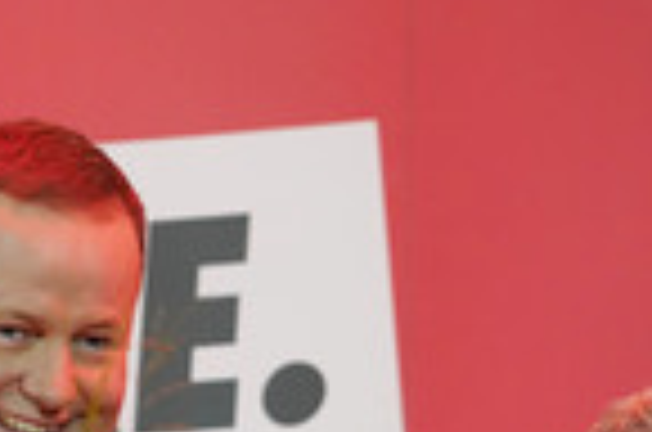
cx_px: 155
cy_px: 630
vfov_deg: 5.1
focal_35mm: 265
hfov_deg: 7.8
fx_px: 4789
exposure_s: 1/320
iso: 2000
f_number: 2.8
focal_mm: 85
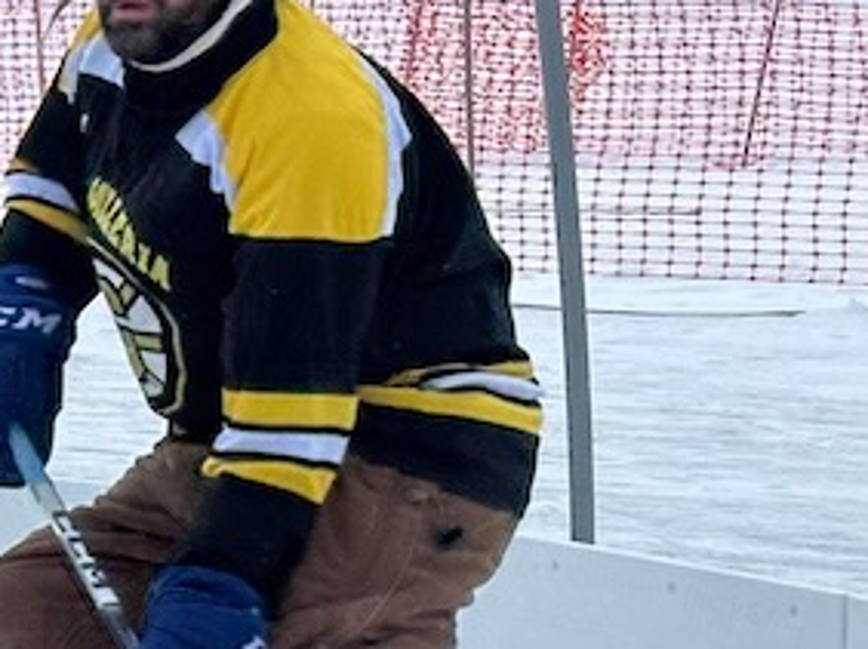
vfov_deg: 6.8
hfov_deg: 8.5
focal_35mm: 218
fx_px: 5462
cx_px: -991
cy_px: 480
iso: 64
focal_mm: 6.86
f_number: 1.78
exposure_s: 1/3876
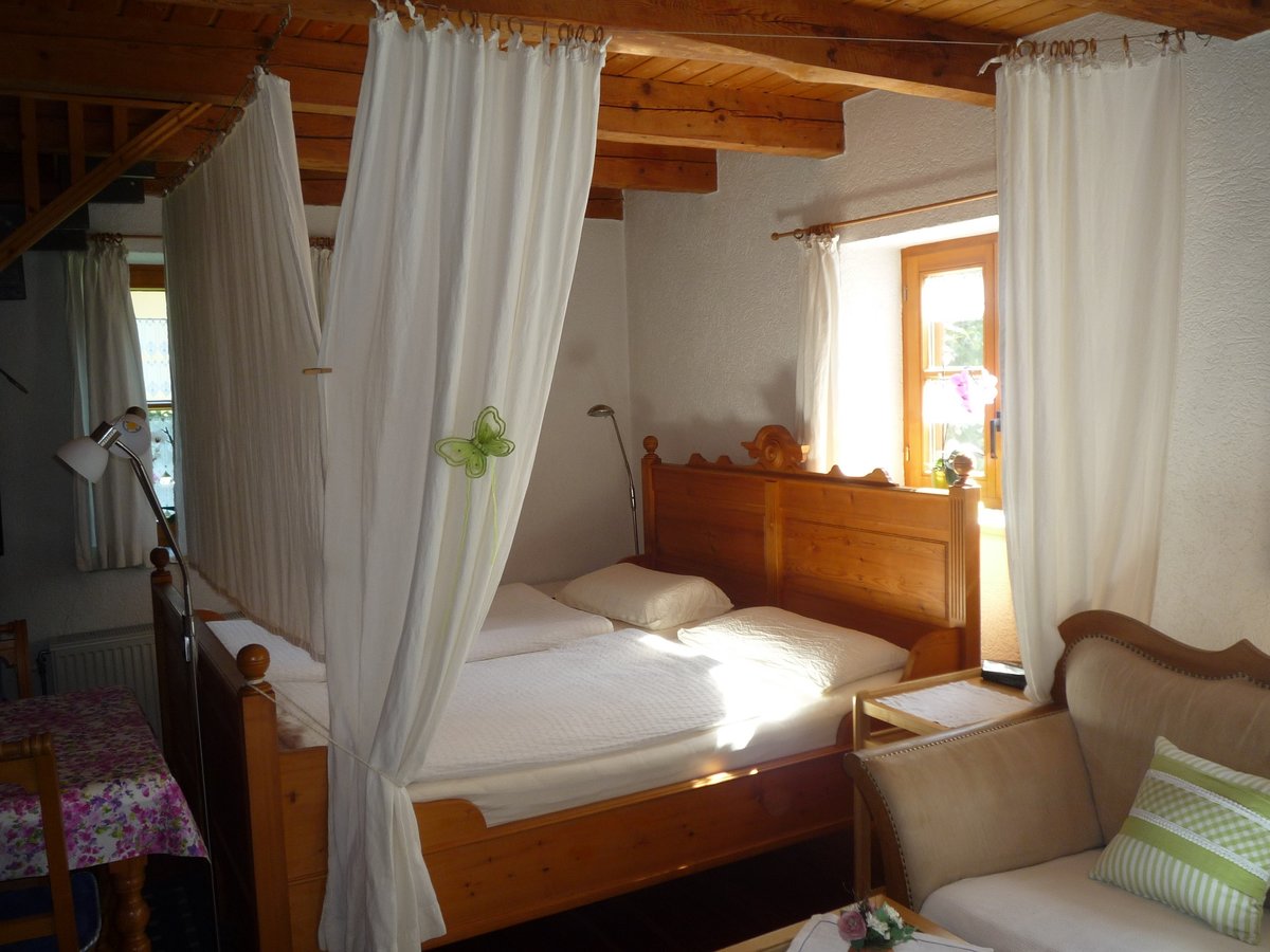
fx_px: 1101
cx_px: 635
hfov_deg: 60.0
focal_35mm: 30
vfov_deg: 46.8
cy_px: 476
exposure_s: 1/30
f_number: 3.4
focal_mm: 5.3
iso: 100
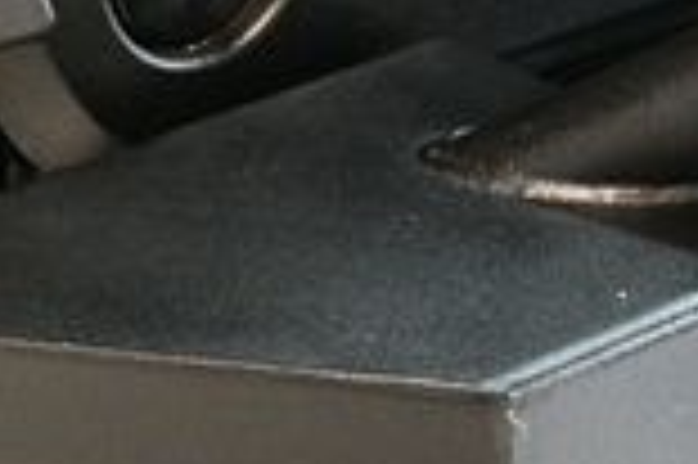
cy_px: -203
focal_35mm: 198
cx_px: -225
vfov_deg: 6.8
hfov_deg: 10.2
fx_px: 3835
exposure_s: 1/80
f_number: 4
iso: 3200
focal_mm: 32
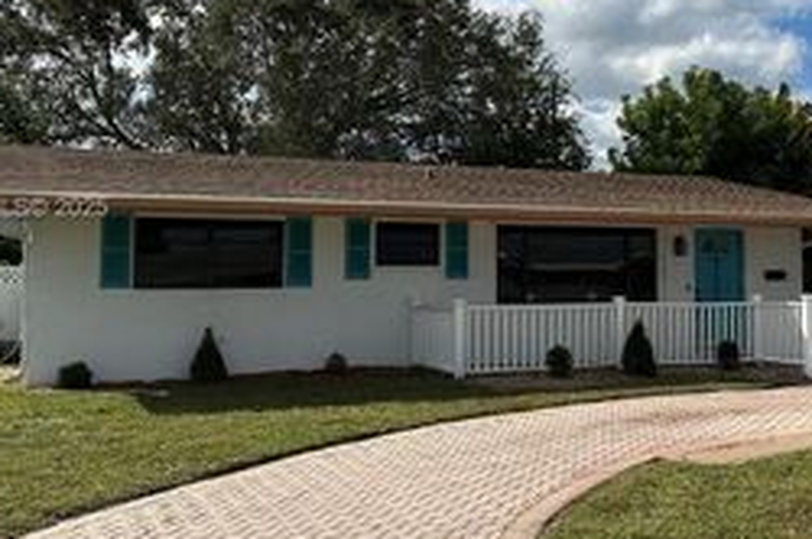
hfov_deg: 38.7
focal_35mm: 50
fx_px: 1126
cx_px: 604
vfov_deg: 26.9
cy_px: 209
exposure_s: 1/8197
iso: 80
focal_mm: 6.86
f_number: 1.78
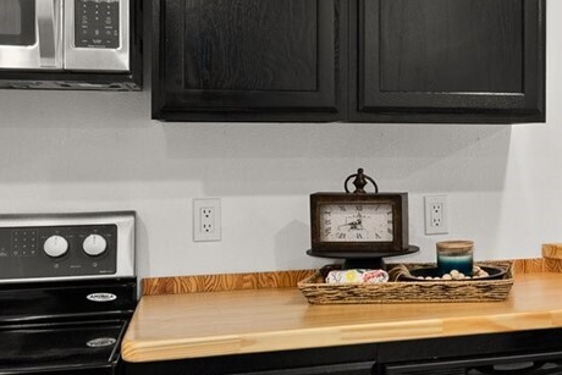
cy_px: 156
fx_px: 921
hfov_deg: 31.0
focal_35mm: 59
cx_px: 584
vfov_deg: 23.0
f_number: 8
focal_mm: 16
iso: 500
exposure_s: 1/2.5
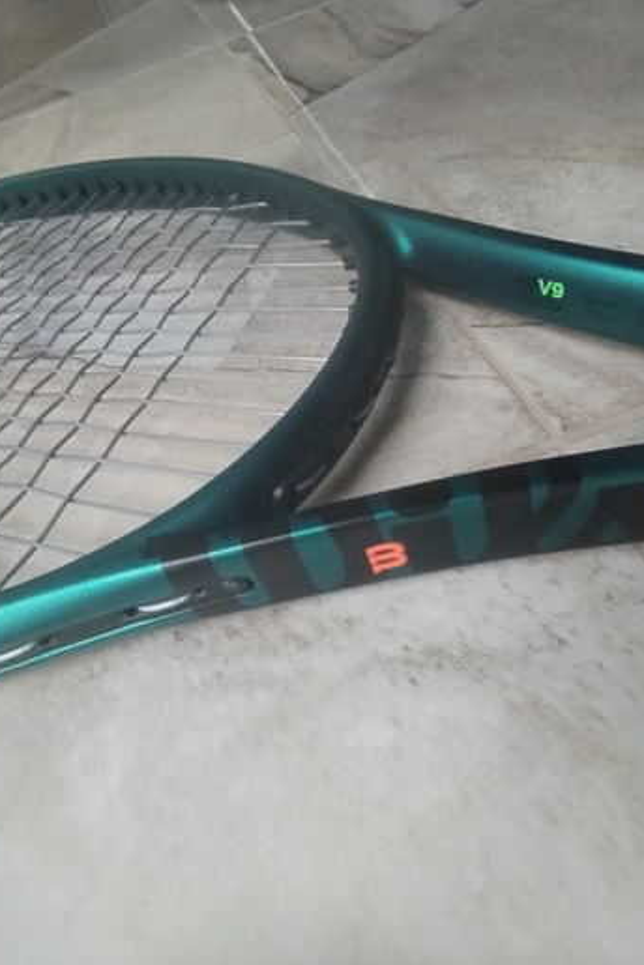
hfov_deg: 53.1
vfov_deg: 73.7
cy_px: 489
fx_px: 644
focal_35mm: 24
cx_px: 329
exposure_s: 1/100
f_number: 2.2
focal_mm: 1.42
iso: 244
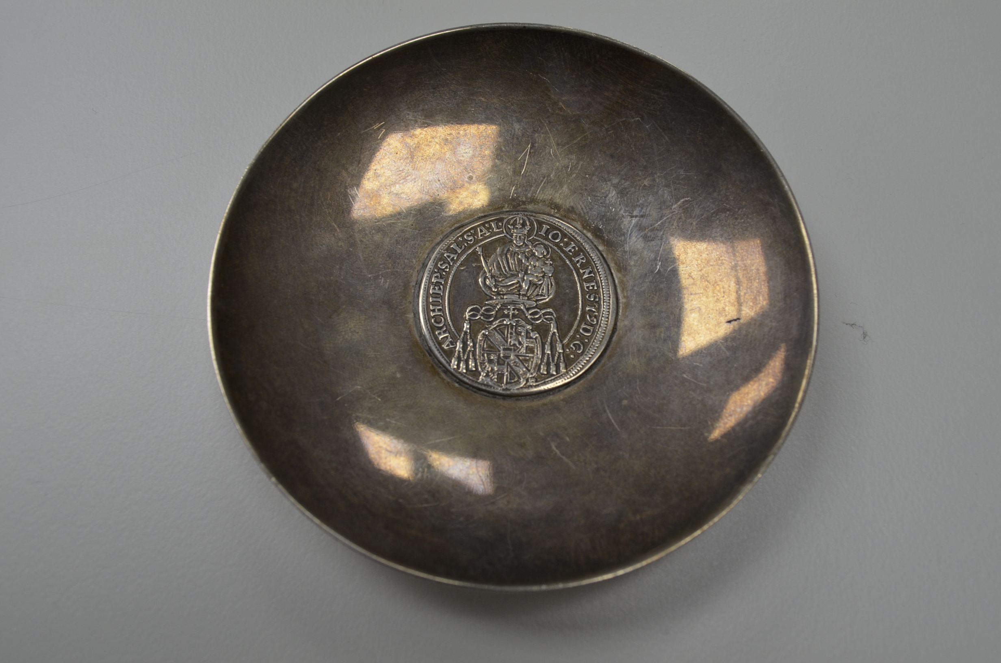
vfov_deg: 39.8
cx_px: 500
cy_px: 332
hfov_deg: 57.3
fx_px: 916
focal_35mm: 33
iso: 320
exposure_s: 1/60
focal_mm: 22
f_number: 8
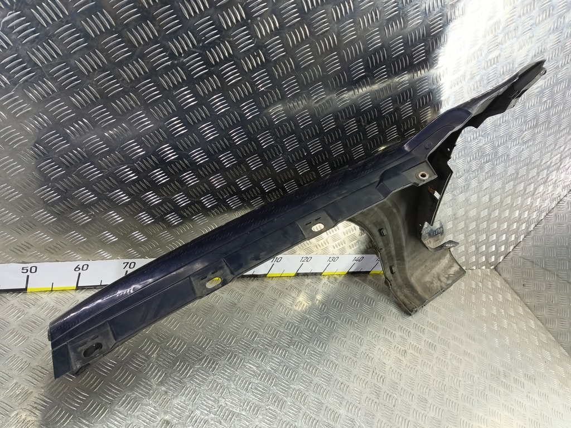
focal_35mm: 23
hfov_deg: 73.9
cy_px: 214
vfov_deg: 58.9
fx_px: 379
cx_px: 286
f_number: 1.6
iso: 181
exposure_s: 1/50
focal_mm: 4.11
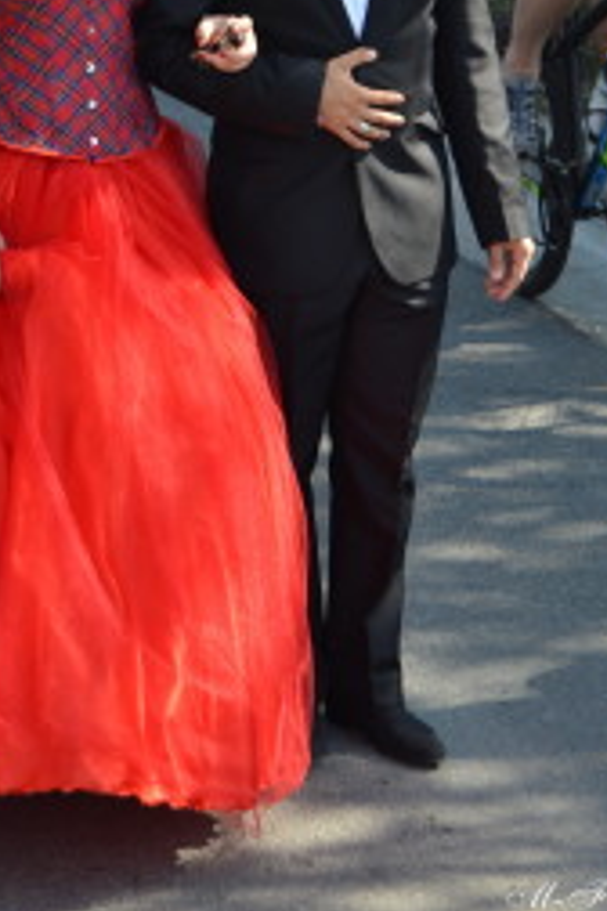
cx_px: 137
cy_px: 87
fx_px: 3616
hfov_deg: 9.6
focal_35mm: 143
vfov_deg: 14.2
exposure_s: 1/125
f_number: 5.6
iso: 110
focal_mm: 50
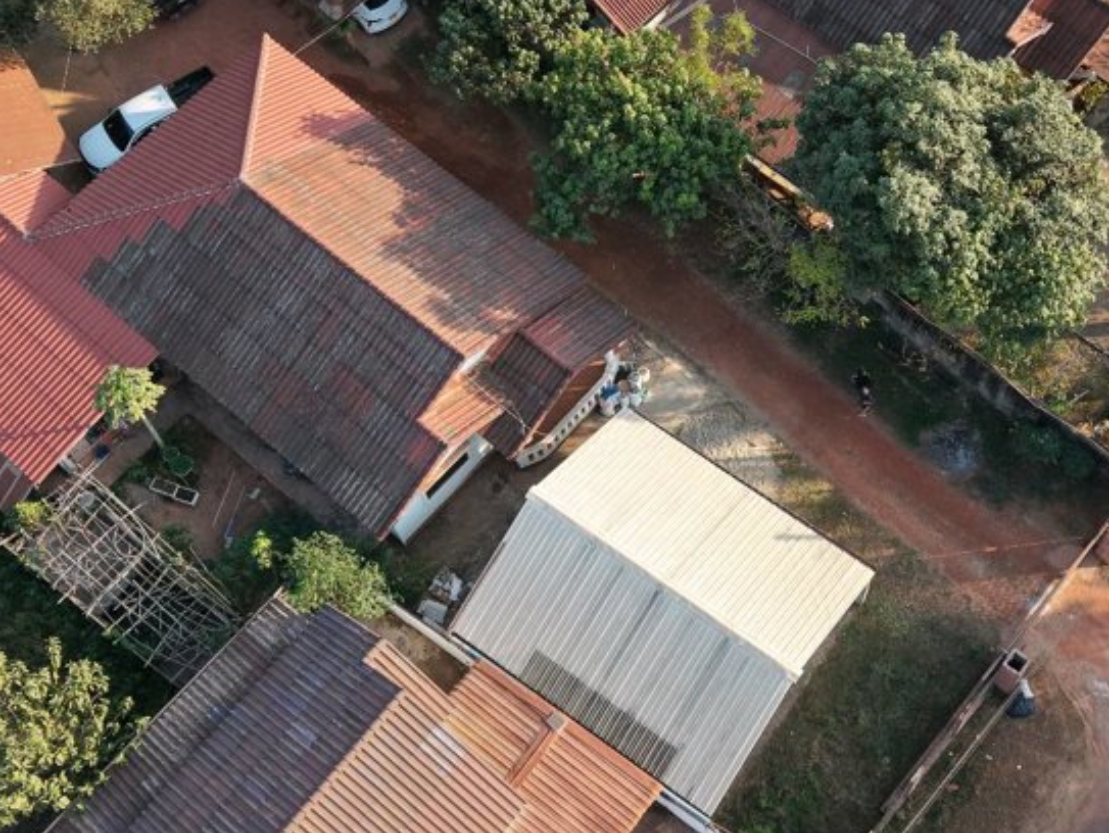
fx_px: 1699
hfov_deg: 36.0
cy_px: 355
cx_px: 684
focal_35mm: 53
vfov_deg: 27.5
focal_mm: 8.67
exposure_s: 1/30
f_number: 1.8
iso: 200
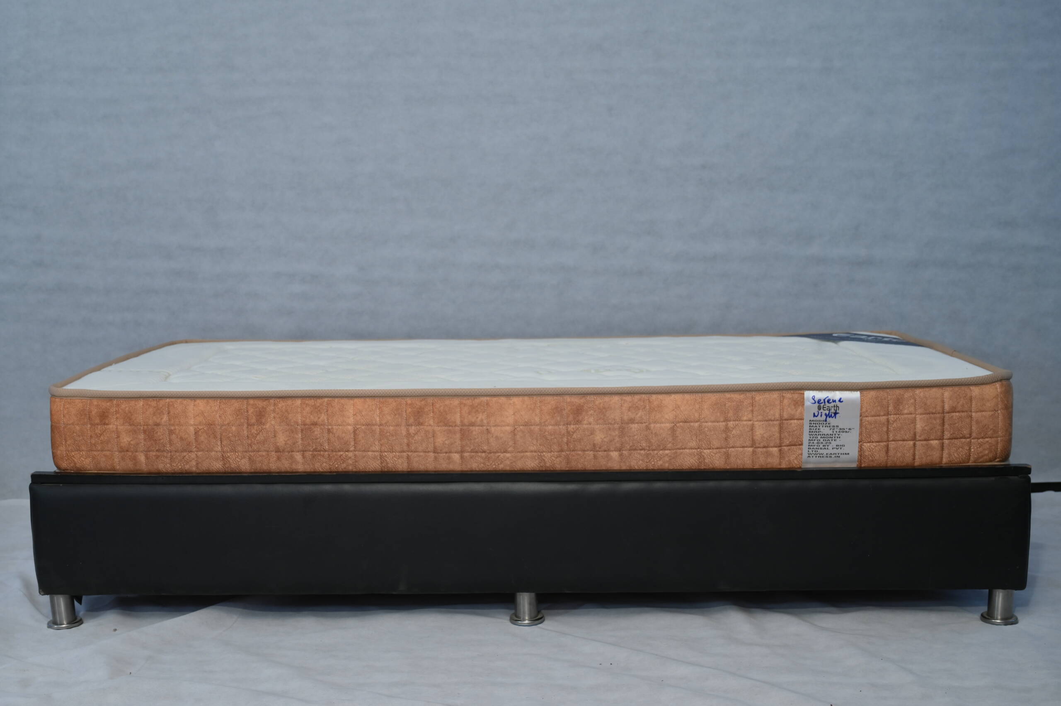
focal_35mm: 42
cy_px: 353
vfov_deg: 31.8
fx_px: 1237
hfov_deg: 46.4
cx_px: 530
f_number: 6.3
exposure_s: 1/125
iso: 500
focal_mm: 42
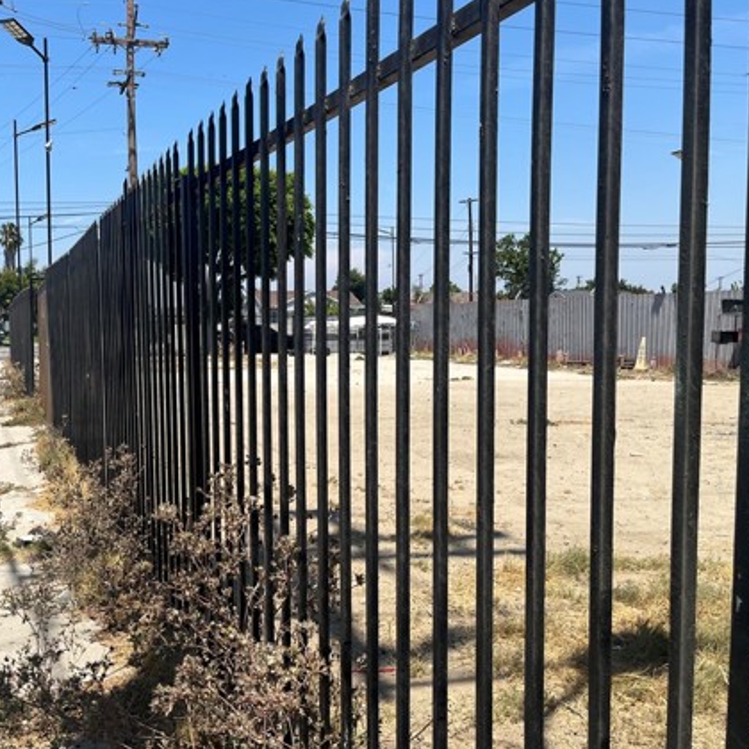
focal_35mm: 35
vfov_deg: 47.2
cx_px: 232
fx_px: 857
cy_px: 389
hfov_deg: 46.3
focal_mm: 5.1
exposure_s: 1/3623
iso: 50
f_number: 1.6
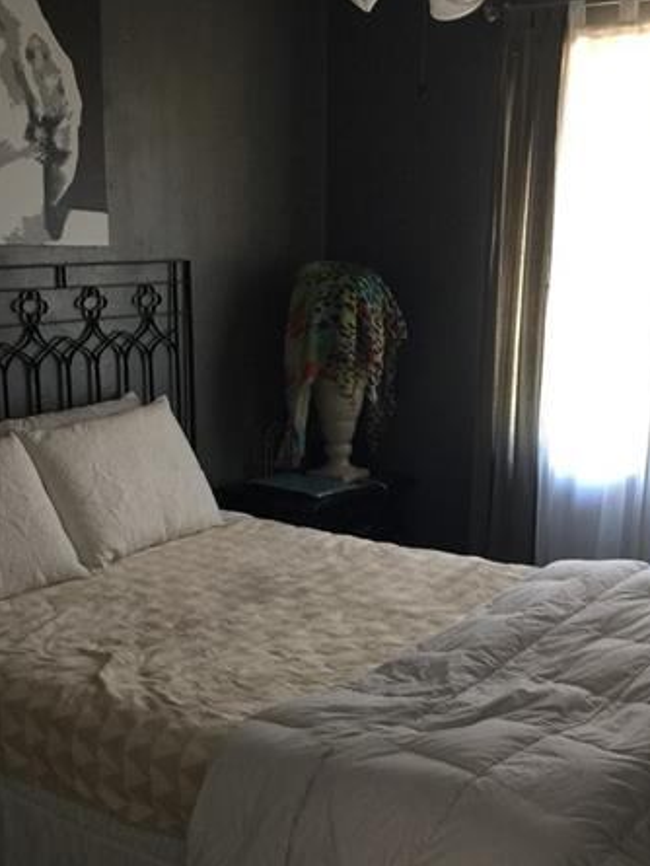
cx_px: 306
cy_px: 541
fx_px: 1251
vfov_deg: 37.9
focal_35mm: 50
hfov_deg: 29.1
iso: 64
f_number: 2.2
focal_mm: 4.15
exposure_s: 1/15
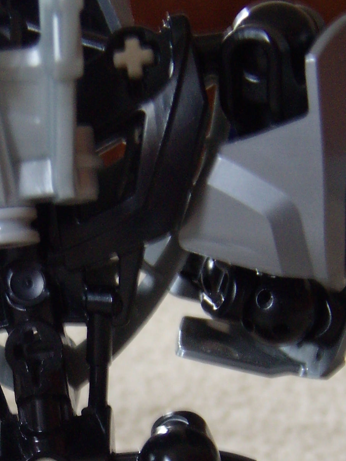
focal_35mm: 89
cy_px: 376
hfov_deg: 16.4
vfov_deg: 21.7
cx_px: 27
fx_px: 1186
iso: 100
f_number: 3.5
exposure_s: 1/11.2
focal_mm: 6.4
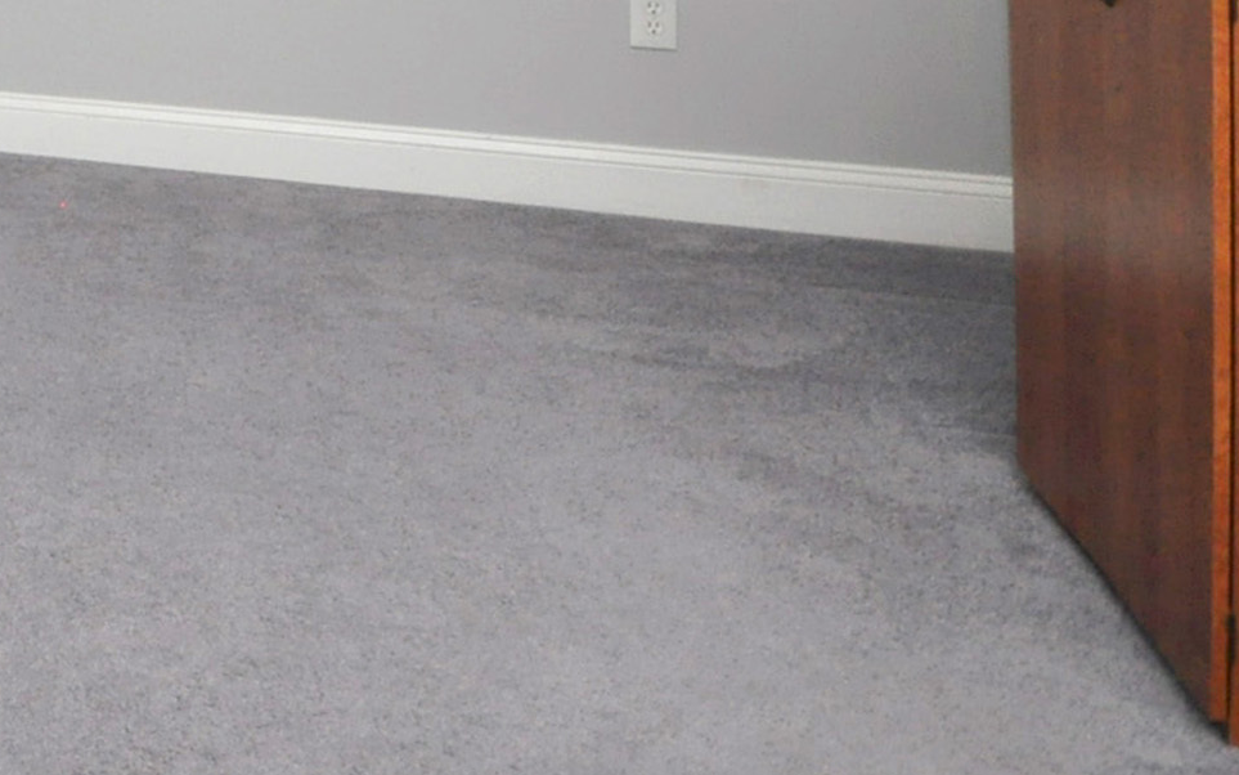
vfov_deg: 23.2
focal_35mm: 46
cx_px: -398
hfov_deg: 32.1
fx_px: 1553
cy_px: -346
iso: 1000
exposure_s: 1/125
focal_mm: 10
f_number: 4
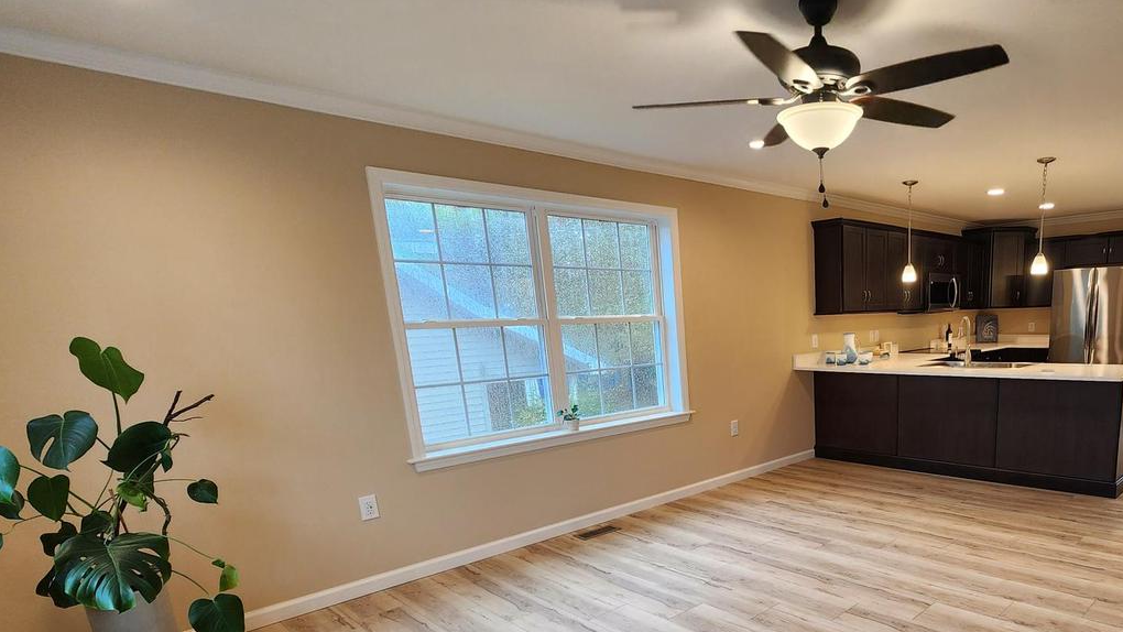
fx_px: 596
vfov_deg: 53.5
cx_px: 791
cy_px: 469
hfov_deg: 82.2
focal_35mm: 20
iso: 125
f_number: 2.2
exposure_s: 1/60
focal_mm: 2.2
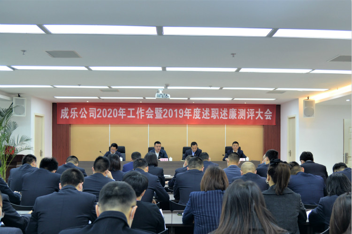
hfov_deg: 61.9
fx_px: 293
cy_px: 117
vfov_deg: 43.6
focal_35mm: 30
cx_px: 176
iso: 560
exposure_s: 1/60
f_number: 4
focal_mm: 30
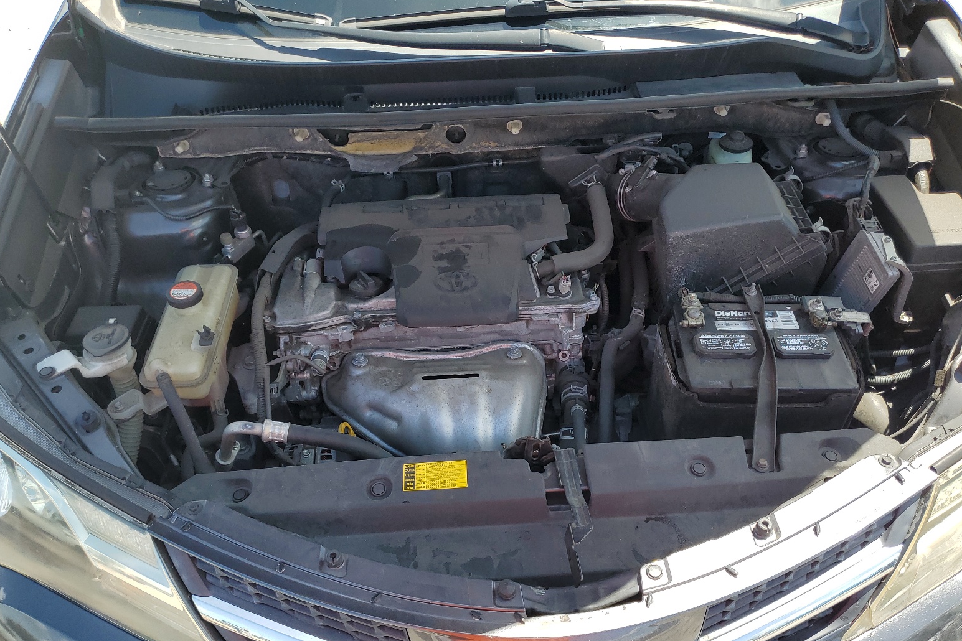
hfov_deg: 65.5
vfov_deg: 46.3
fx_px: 748
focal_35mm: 28
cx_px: 491
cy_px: 364
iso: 50
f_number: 1.5
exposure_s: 1/909
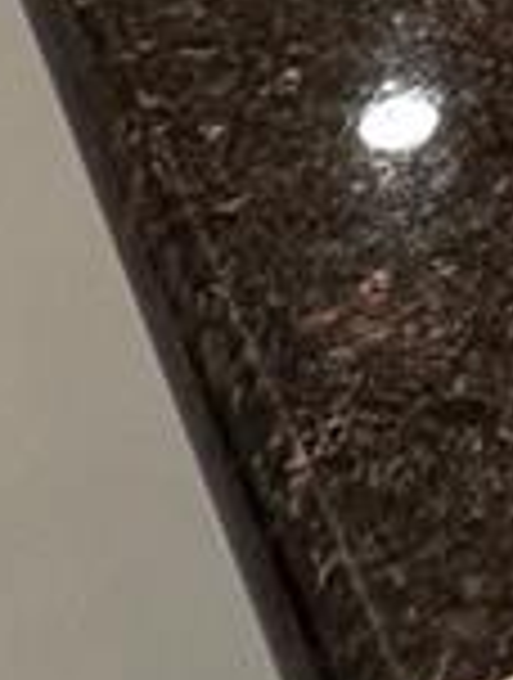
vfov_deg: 9.7
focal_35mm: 111
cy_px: -1675
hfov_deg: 12.0
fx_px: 2184
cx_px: 994
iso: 200
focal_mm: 2.22
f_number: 2.2
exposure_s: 1/120
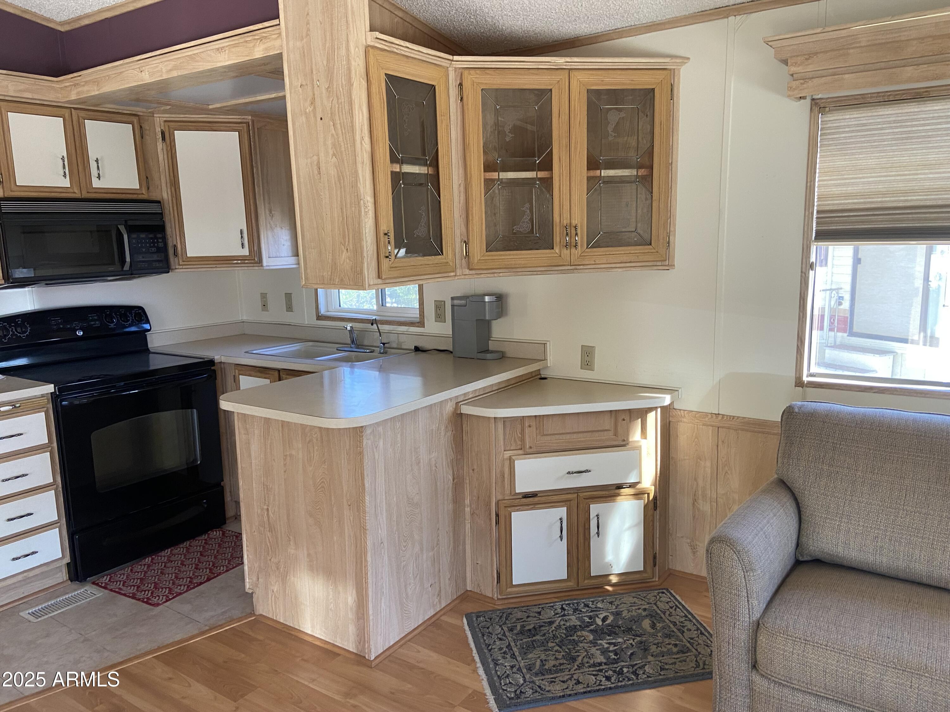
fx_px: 714
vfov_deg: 53.1
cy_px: 356
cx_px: 475
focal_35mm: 26
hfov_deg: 67.3
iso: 125
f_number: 1.8
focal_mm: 4.25
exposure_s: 1/61
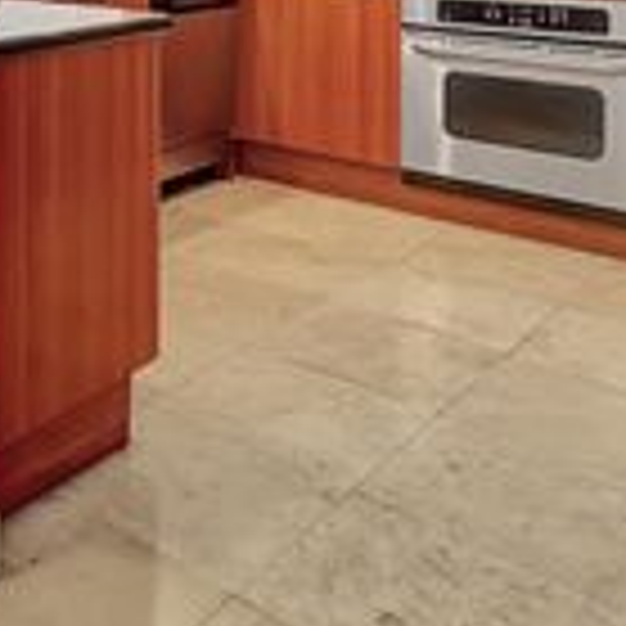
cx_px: -167
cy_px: -97
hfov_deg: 28.3
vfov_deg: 29.6
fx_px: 1034
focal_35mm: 51
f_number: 13
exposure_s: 1/10
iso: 640
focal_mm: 16.5
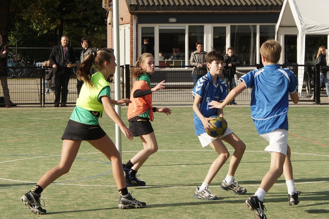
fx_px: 822
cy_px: 110
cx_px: 164
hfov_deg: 22.6
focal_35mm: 90
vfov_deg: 15.2
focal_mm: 60
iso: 200
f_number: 7.1
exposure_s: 1/640
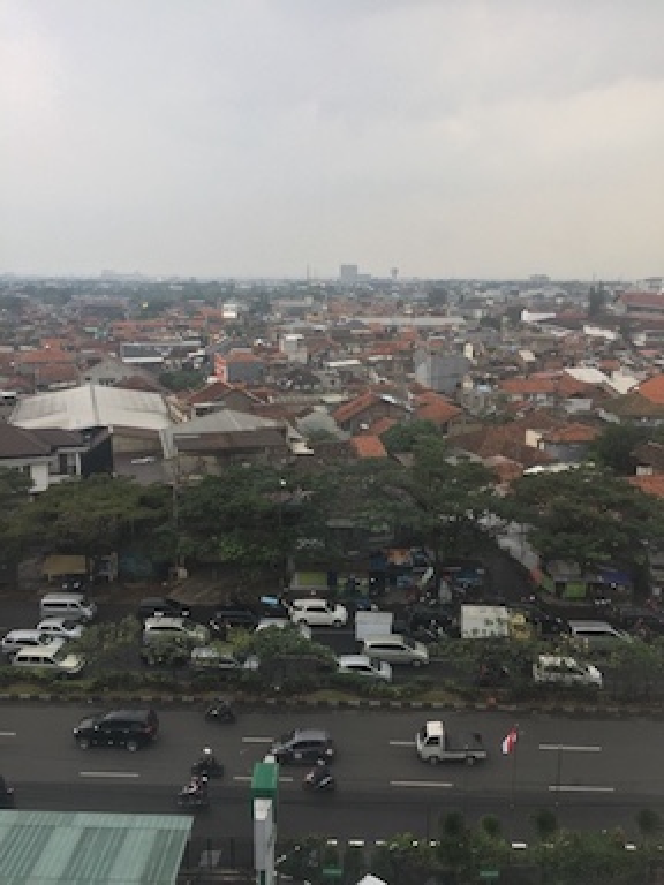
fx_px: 742
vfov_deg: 61.7
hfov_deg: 48.2
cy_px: 442
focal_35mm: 29
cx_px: 332
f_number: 2.2
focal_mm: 4.15
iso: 32
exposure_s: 1/196
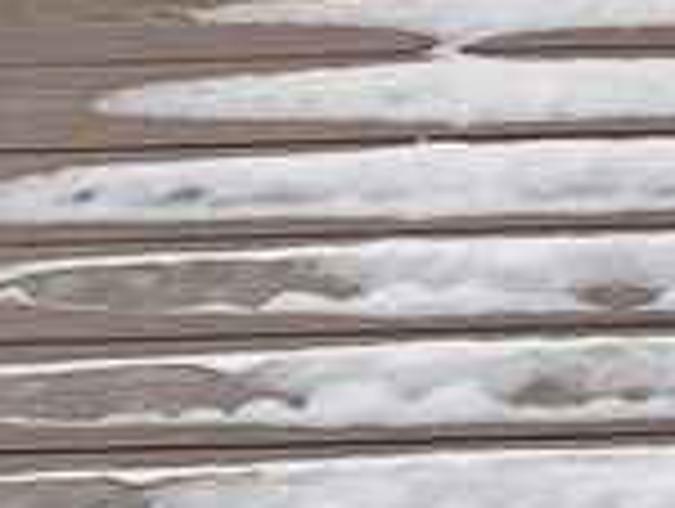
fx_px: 3457
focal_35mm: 177
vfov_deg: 8.4
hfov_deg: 10.0
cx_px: 1512
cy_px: -45
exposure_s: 1/797
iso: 50
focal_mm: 5.7
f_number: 1.5
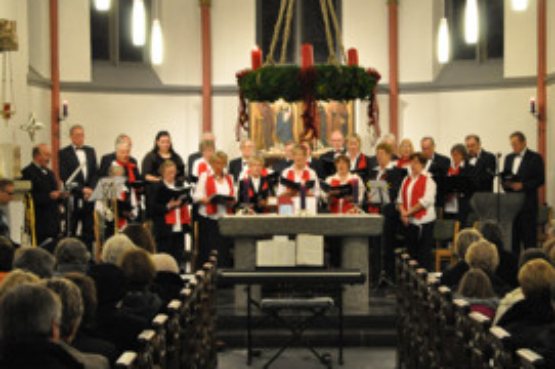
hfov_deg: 16.8
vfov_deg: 11.2
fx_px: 1875
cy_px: 176
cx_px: 295
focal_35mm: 122
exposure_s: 1/15
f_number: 5.6
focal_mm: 55
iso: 1600
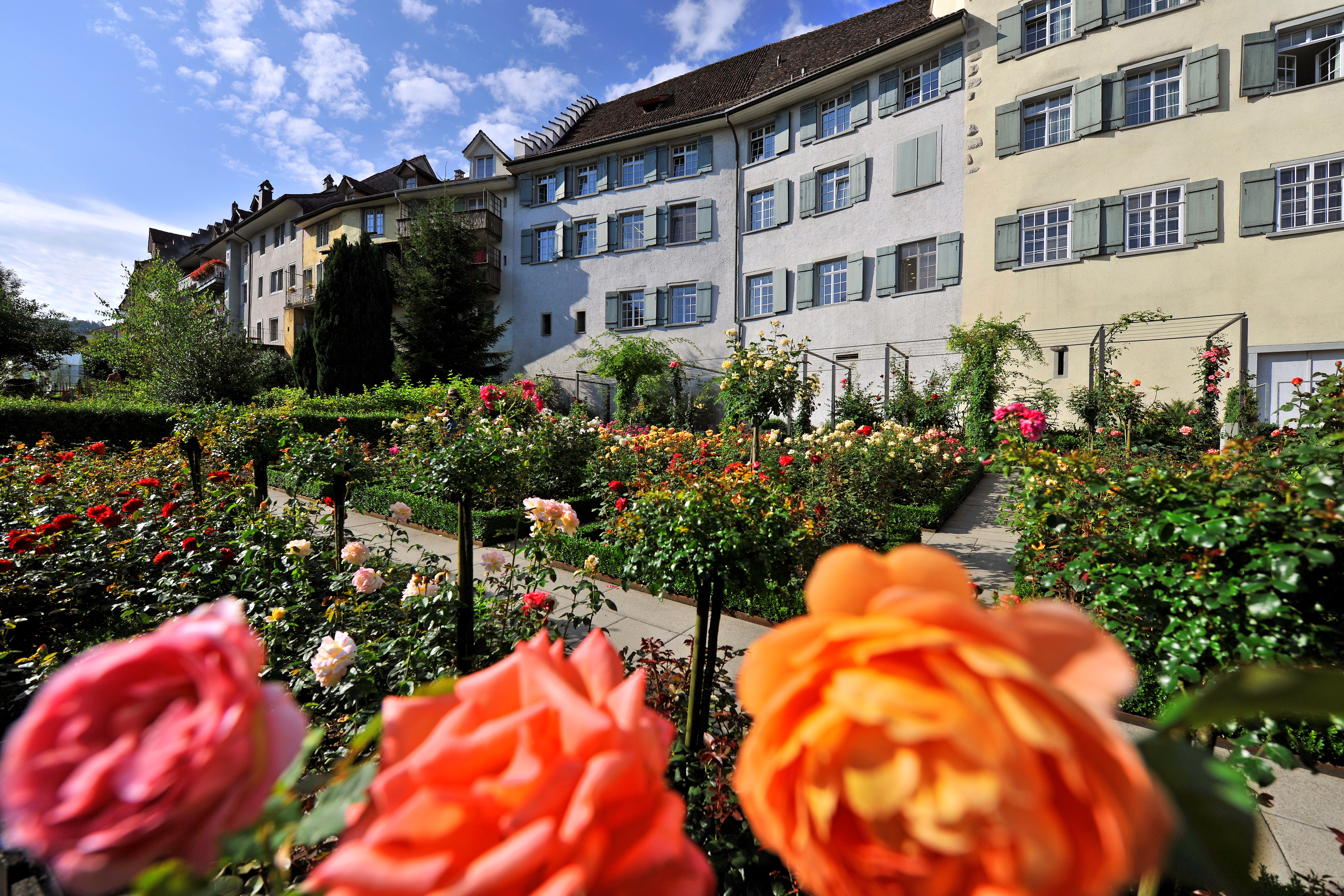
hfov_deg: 104.3
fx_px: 523
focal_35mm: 14
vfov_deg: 81.2
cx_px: 672
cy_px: 448
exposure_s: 1/1000
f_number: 6.3
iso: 100
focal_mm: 14
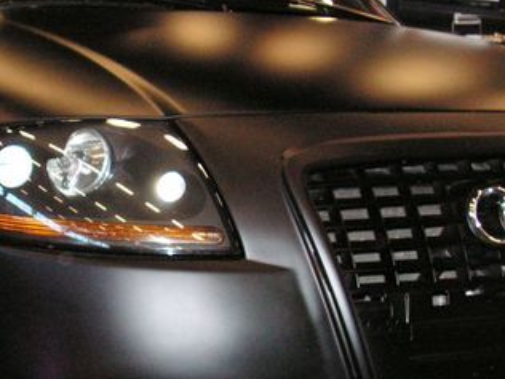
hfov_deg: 25.1
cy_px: 200
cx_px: 128
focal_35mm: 77
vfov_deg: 19.1
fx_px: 1123
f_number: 3.2
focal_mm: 6.4
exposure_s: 1/40
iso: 160
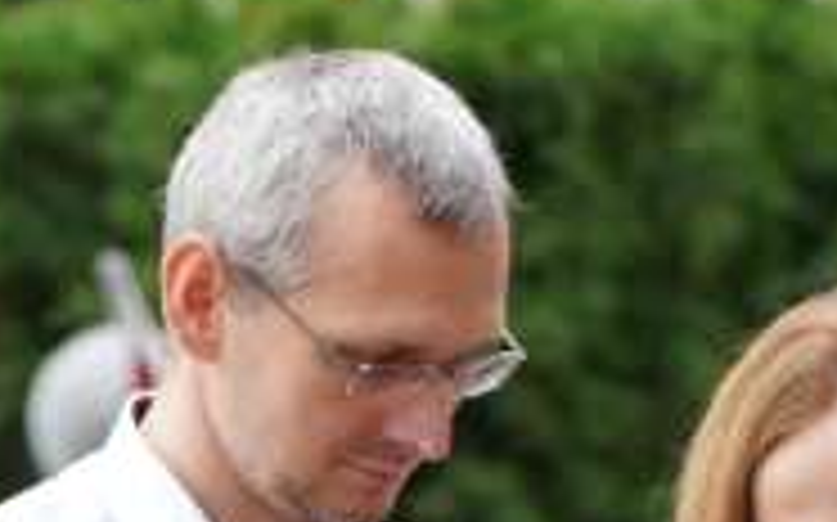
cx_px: -220
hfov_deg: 3.0
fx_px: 15730
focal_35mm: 690
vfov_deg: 1.9
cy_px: 1811
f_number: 4
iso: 250
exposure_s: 1/100
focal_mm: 97
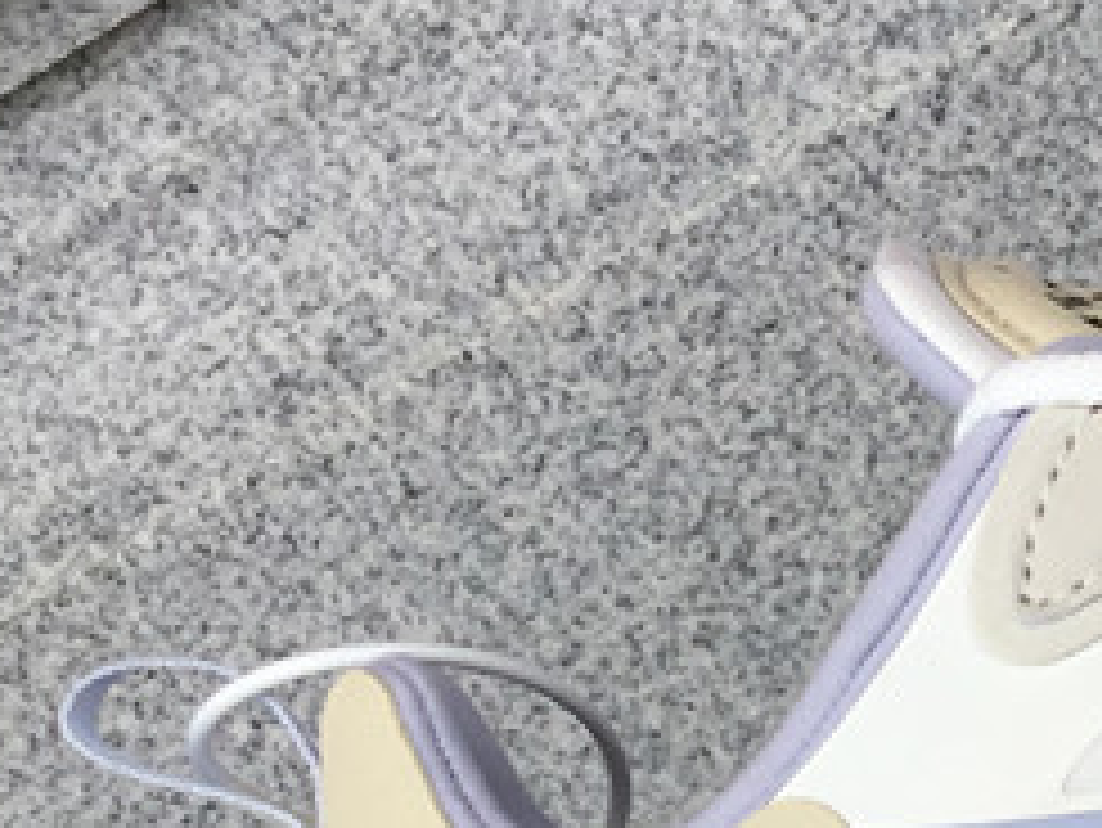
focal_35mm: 114
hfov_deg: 16.2
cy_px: 997
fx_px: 3631
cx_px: 1489
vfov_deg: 12.7
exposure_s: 1/377
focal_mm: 3.3
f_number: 2.4
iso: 25
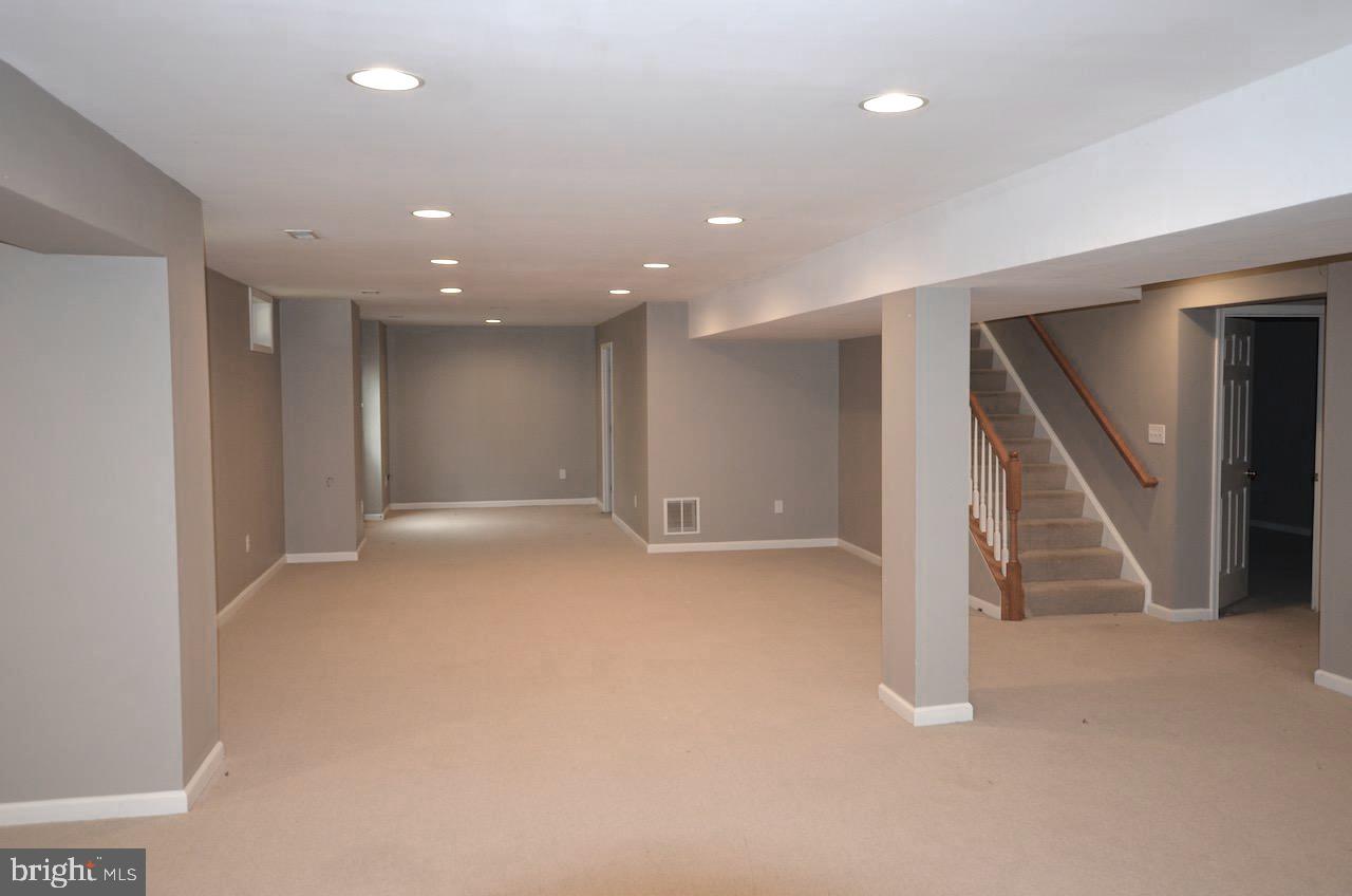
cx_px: 676
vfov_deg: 43.4
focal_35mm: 30
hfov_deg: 62.0
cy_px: 448
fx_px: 1124
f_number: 3.5
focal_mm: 20
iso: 720
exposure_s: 1/60
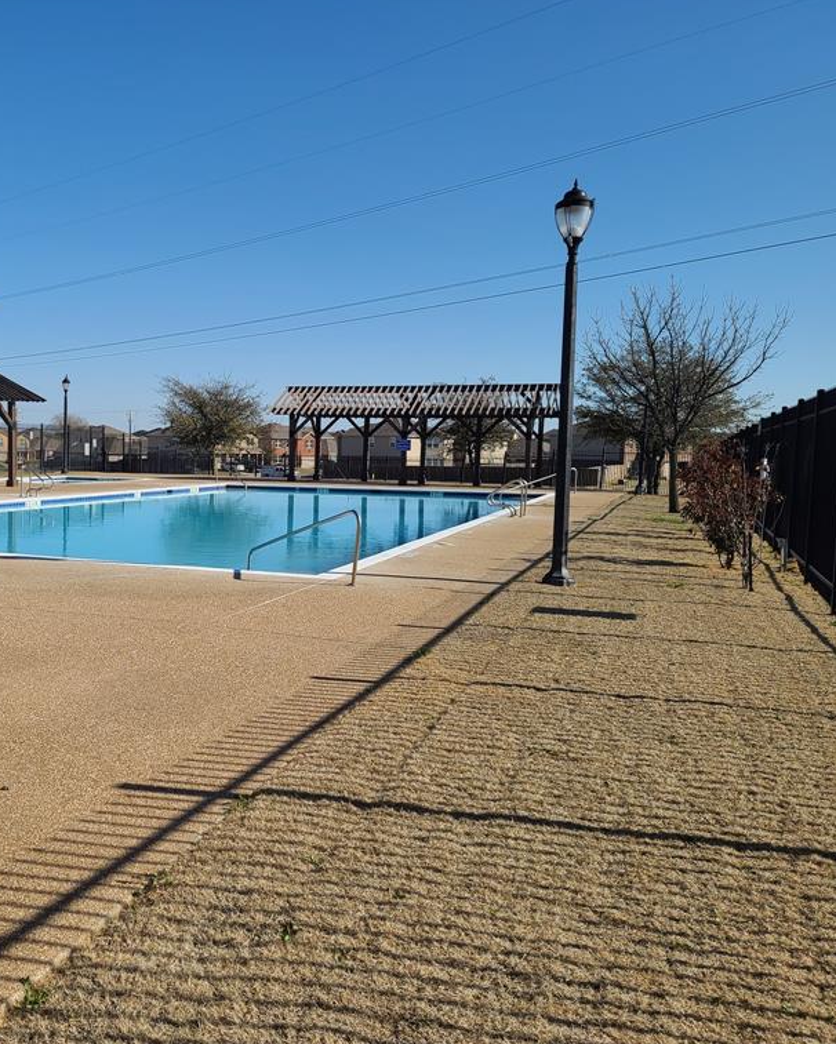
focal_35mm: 33
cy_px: 516
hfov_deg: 43.1
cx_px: 201
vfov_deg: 54.2
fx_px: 1020
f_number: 1.8
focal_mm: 7
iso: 16
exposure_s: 1/1179
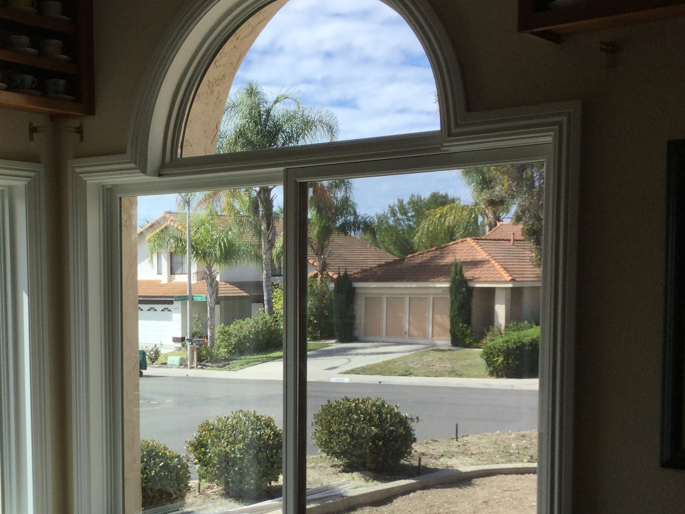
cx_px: 180
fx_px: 1049
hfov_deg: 35.4
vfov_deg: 27.3
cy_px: 367
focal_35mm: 53
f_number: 2.4
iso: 25
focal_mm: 3.3
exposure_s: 1/631
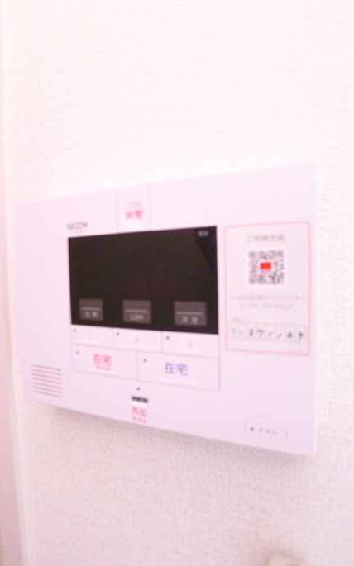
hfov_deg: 47.3
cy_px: 278
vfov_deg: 70.4
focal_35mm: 26
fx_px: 401
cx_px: 143
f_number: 2
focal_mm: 5.1
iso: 800
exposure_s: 1/125
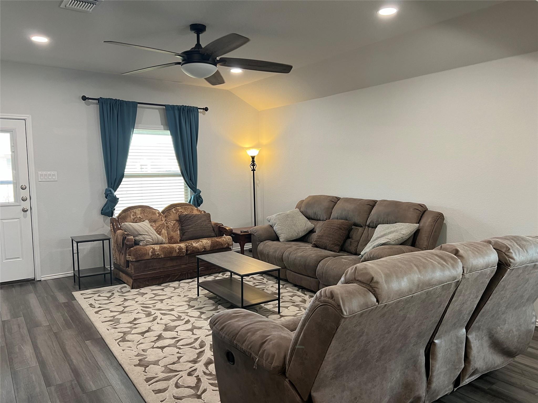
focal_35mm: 26
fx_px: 404
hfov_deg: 67.3
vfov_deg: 53.1
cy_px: 202
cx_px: 269
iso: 100
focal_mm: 5.7
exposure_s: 1/60
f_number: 1.5
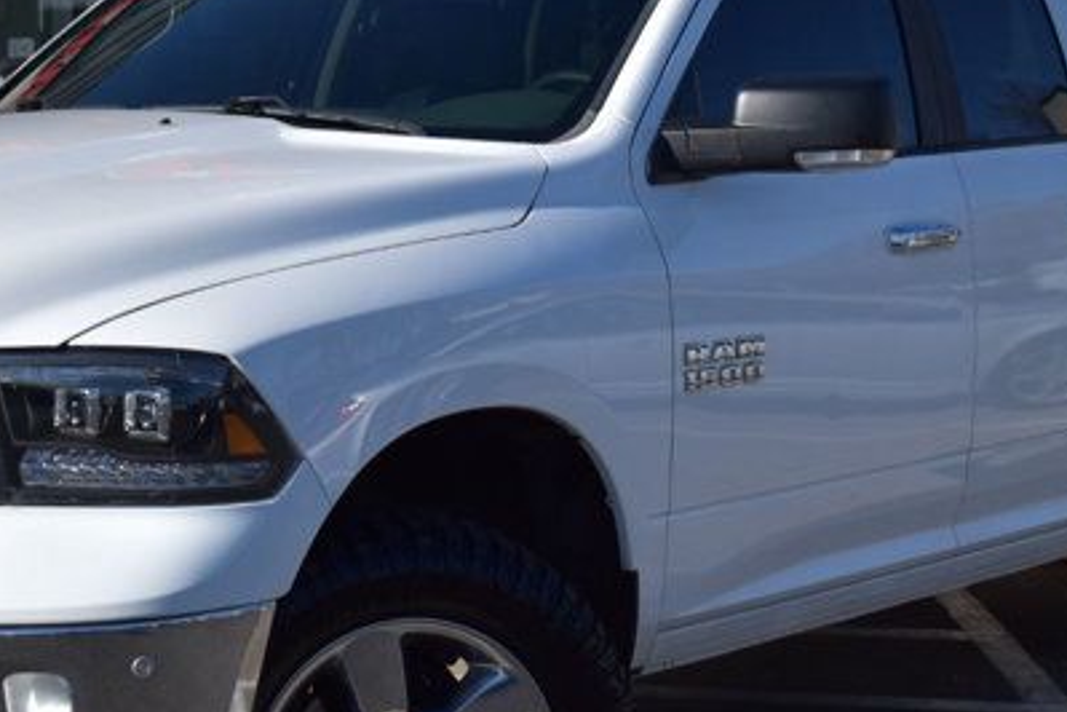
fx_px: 2964
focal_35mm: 100
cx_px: 444
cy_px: 195
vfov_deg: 13.6
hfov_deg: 20.4
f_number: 4
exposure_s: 1/2500
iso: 200
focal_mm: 26
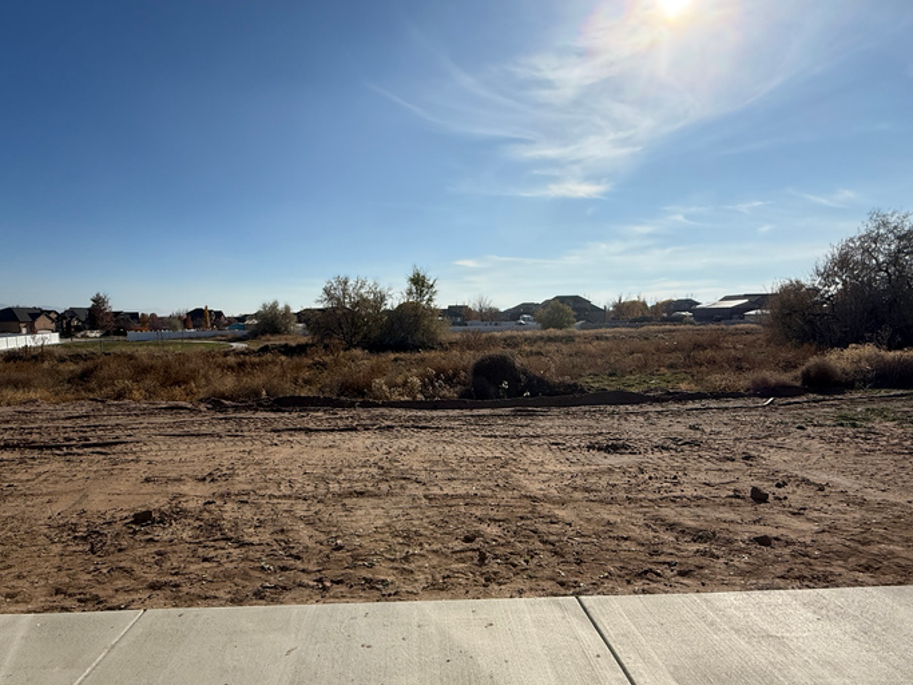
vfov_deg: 63.4
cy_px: 360
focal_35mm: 21
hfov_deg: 78.9
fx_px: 554
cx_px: 424
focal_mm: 2.22
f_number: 2.2
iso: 50
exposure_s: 1/5155
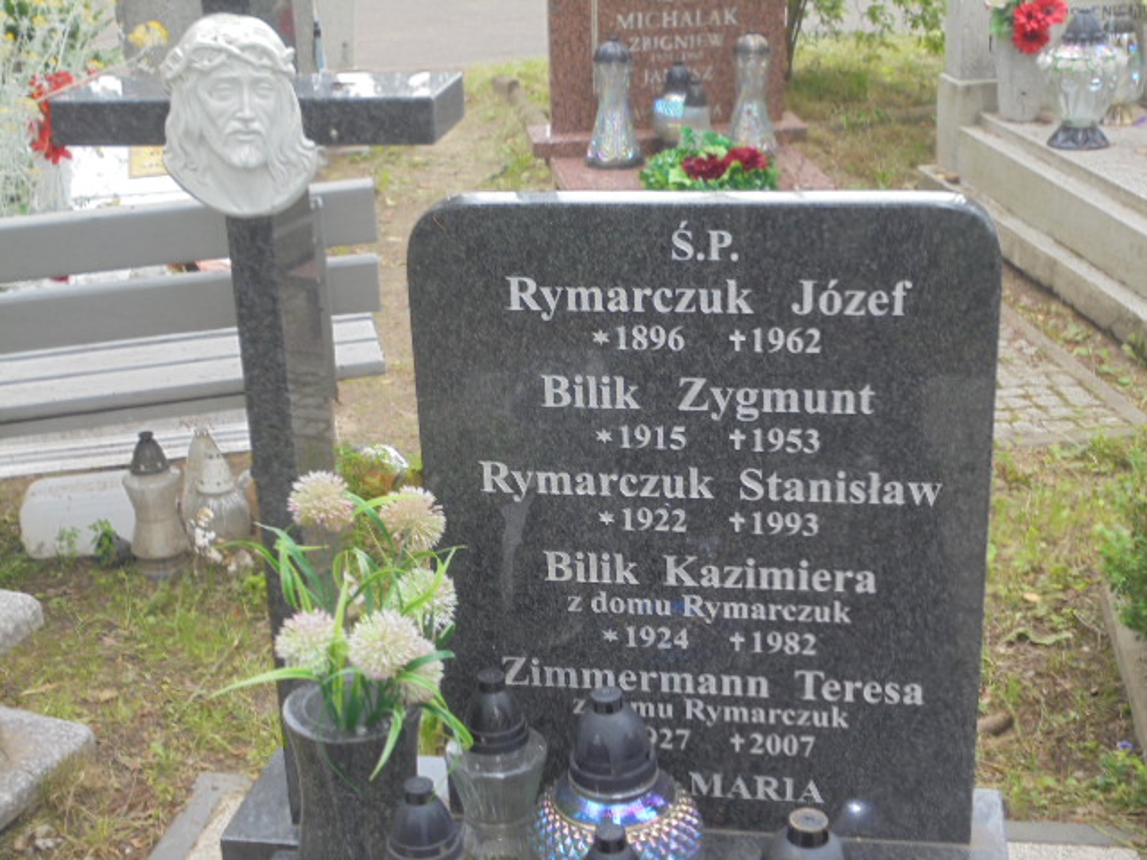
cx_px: 574
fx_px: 1624
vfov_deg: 29.7
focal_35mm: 49
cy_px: 430
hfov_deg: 38.9
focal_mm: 8.9
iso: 100
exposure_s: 1/40
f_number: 4.8
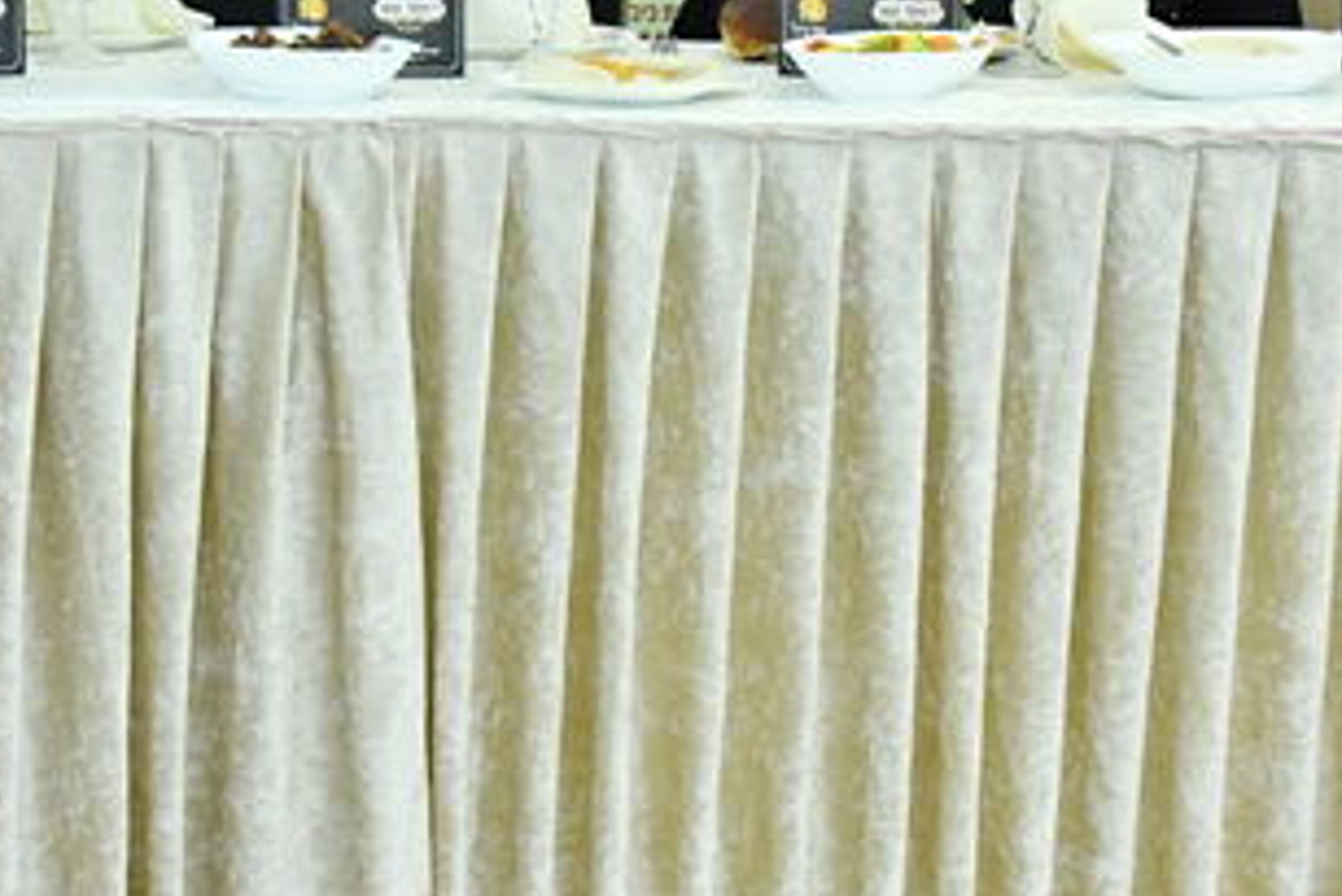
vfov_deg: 13.6
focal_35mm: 100
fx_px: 3729
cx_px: 678
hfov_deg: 20.4
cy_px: 199
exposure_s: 1/250
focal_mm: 30
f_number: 5
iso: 4000
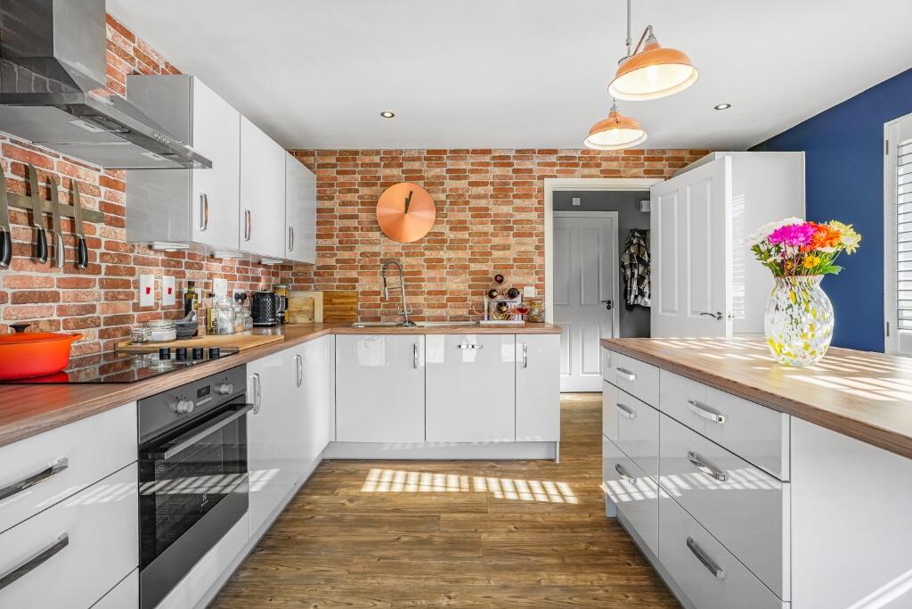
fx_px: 405
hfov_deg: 96.7
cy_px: 304
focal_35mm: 16
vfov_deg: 73.8
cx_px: 456
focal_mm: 16
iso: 400
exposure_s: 1/60
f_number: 8
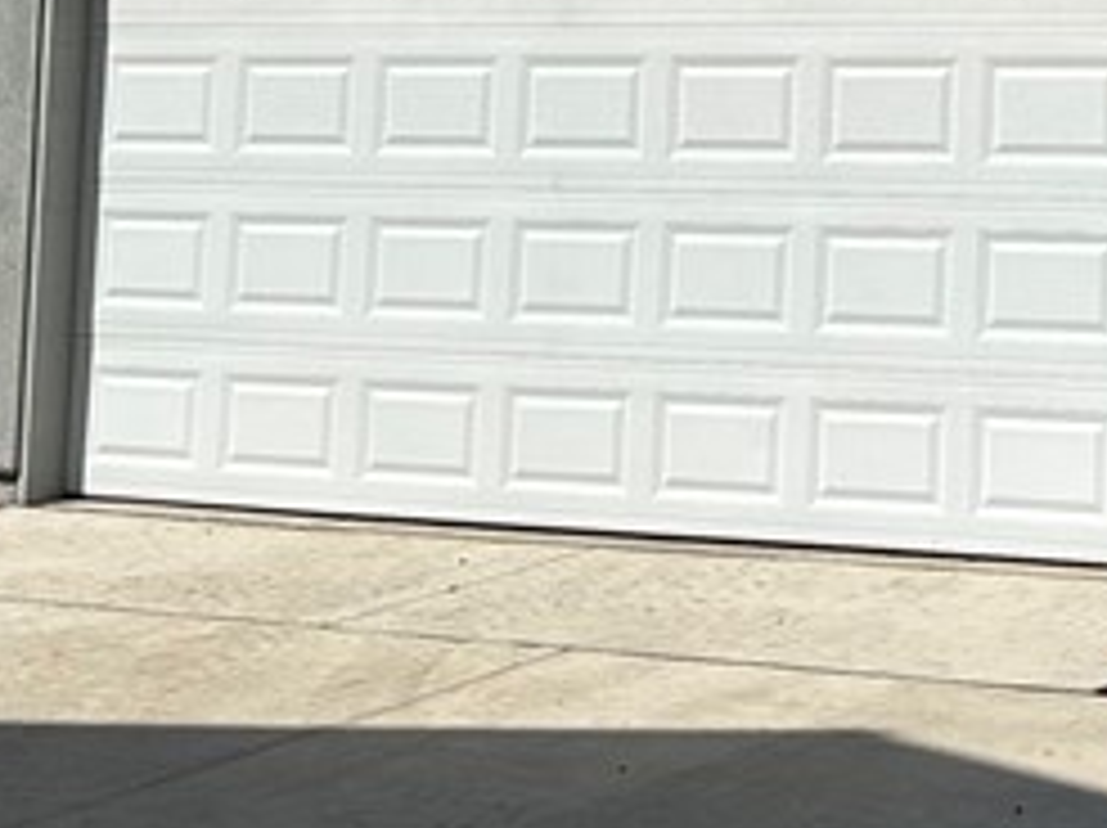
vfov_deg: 14.2
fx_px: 3195
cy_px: -216
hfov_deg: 18.4
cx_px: 1390
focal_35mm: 100
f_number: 1.78
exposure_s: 1/8929
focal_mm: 6.86
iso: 80
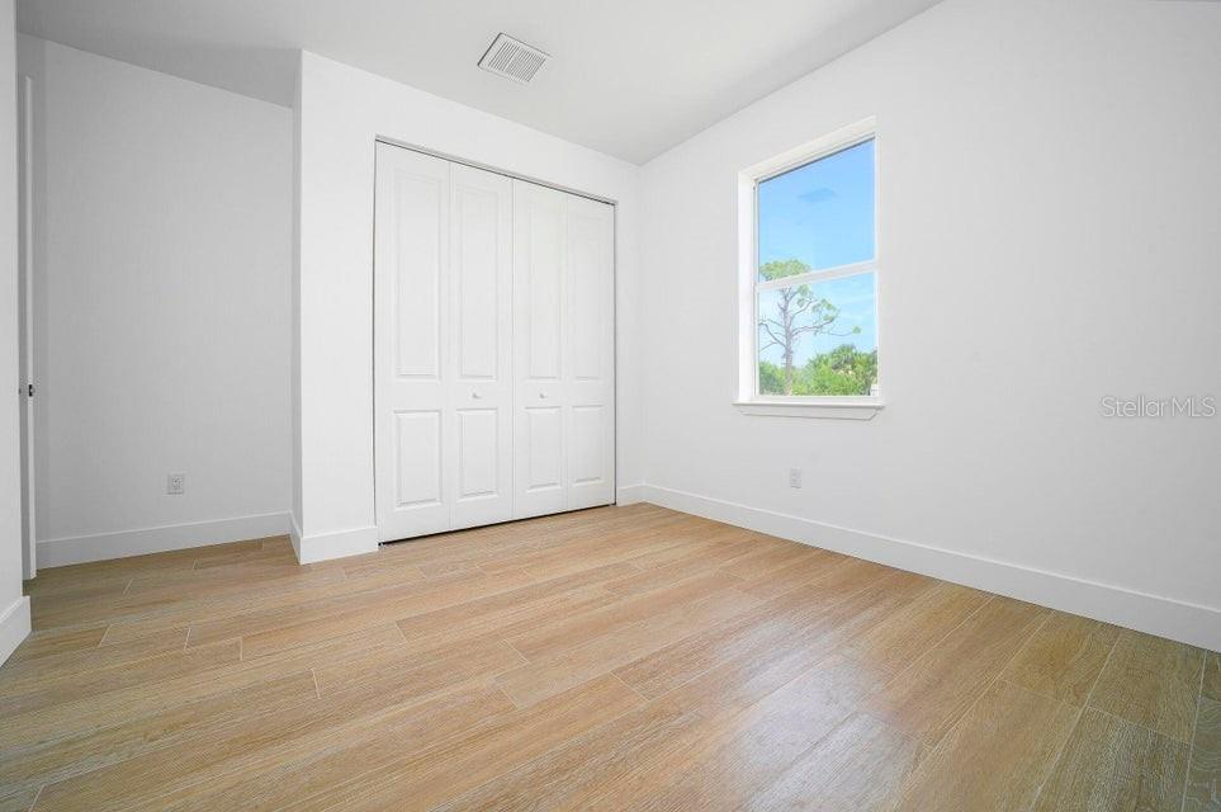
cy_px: 406
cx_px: 610
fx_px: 474
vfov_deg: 81.1
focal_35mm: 14
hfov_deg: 104.3
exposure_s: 1/13
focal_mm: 14
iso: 400
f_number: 9
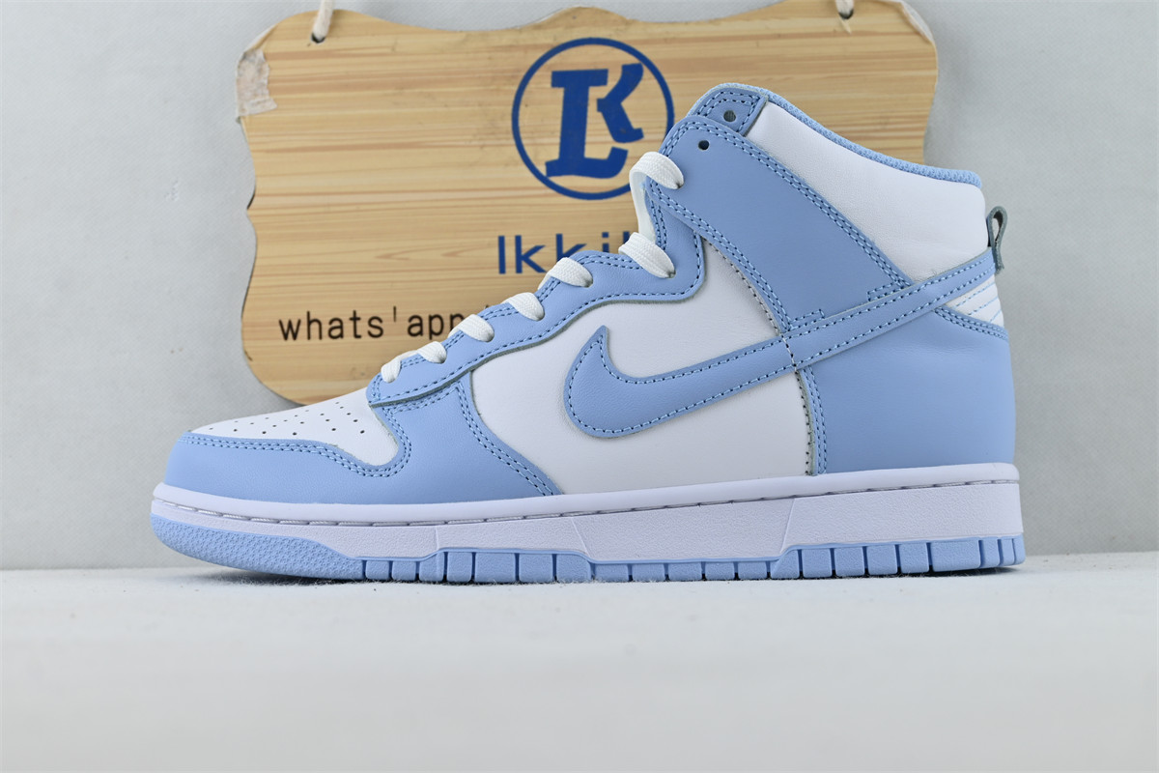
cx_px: 580
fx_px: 1521
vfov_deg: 28.5
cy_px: 386
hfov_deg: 41.7
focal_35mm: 47
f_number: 5
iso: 100
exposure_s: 1/80
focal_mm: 31.5
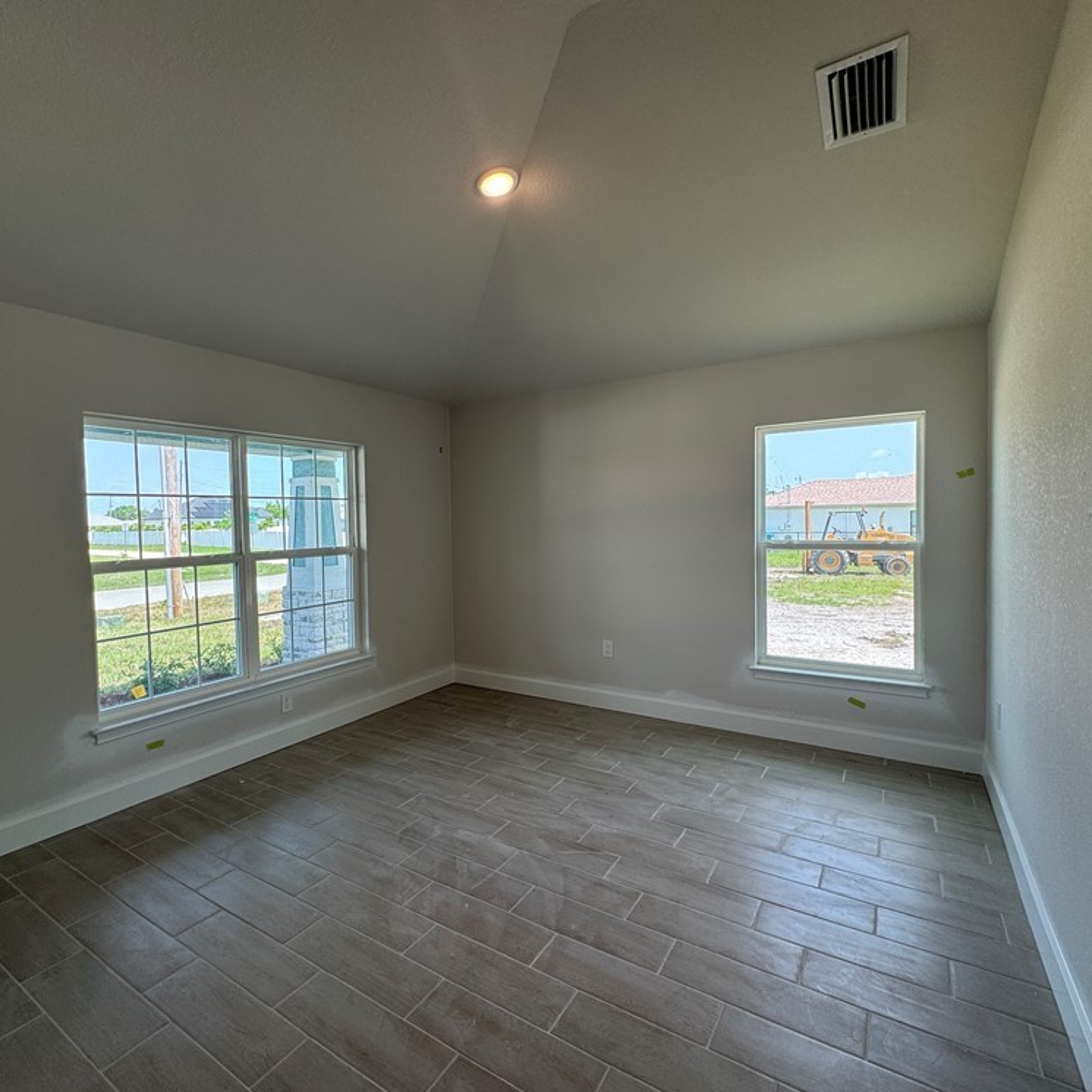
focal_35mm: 17
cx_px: 494
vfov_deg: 84.0
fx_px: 607
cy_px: 538
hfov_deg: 83.7
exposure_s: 1/120
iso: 50
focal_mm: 2.22
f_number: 2.2
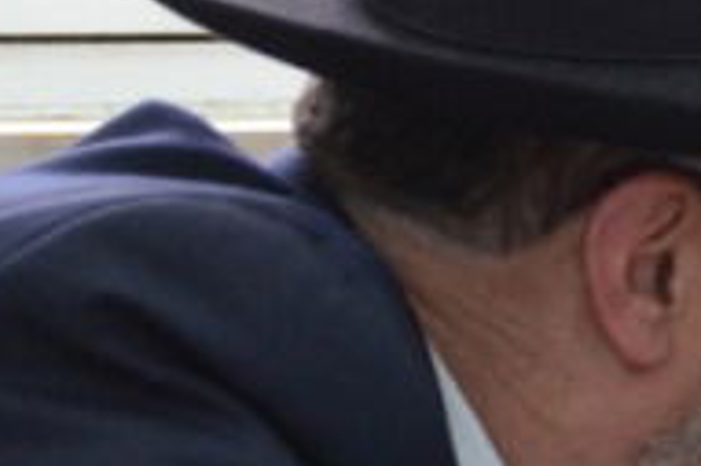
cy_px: 415
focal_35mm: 251
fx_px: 4883
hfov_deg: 8.0
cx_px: 1138
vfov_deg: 5.5
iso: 2000
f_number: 5
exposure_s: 1/125
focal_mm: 40
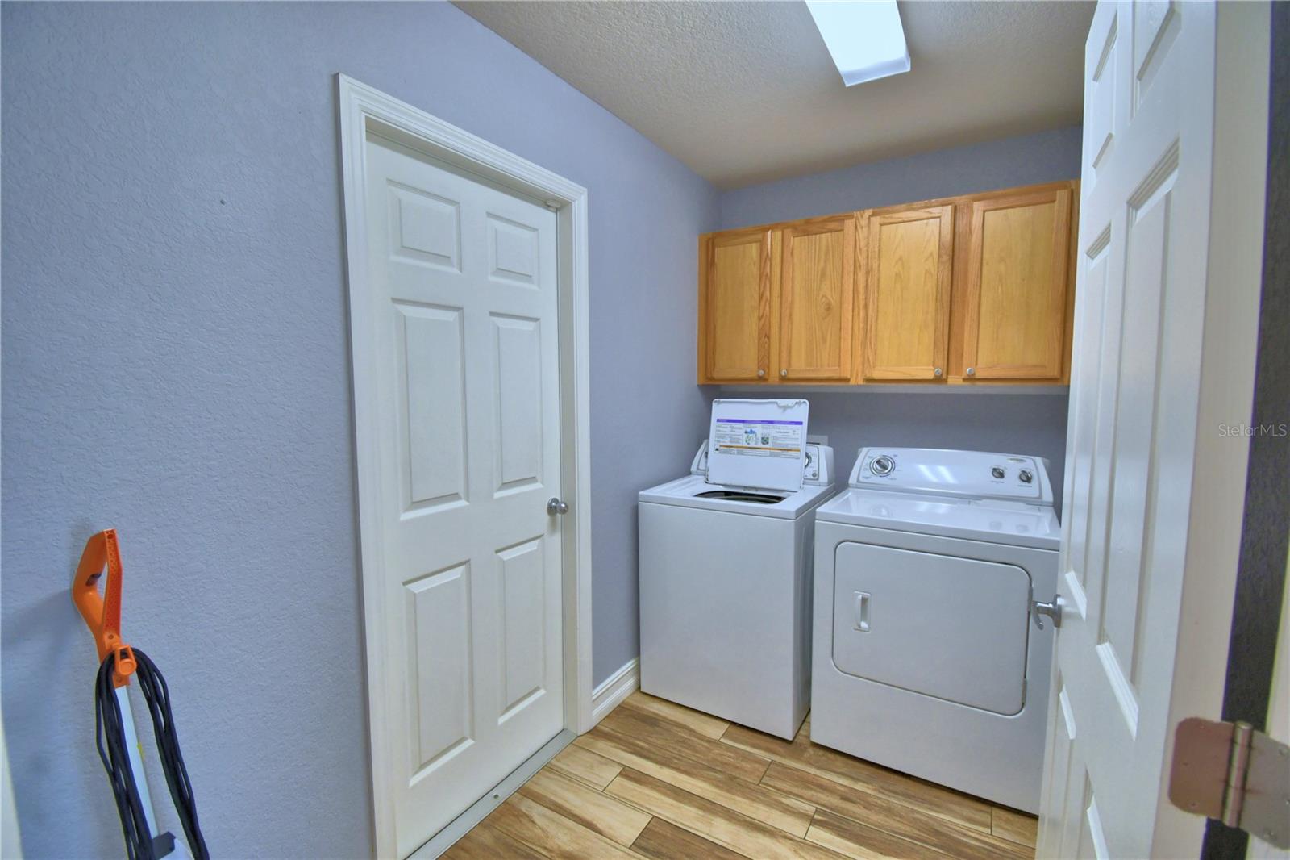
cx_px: 645
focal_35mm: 15
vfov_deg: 77.3
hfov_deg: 100.4
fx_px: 537
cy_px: 430
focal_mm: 10
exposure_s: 1/125
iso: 400
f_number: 4.5
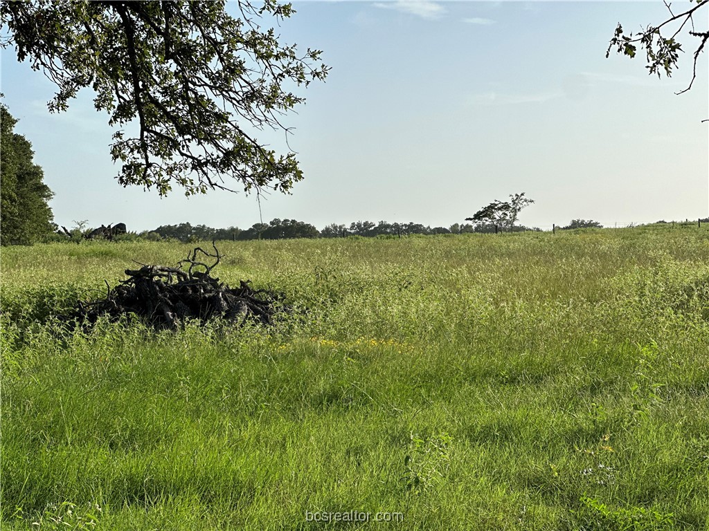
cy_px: 266
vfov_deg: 19.1
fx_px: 1577
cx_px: 354
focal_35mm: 77
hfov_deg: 25.3
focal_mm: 9
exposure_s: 1/1054
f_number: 2.8
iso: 32
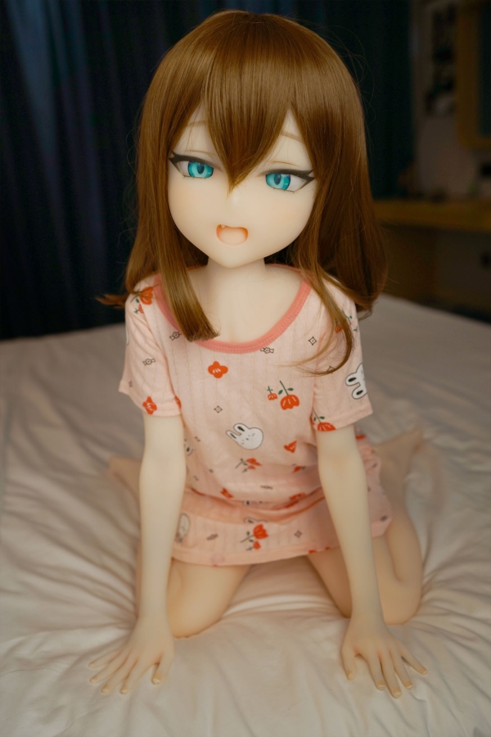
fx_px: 716
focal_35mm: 35
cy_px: 368
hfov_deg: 37.9
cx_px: 246
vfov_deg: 54.4
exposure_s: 1/100
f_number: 2.8
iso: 250
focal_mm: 35
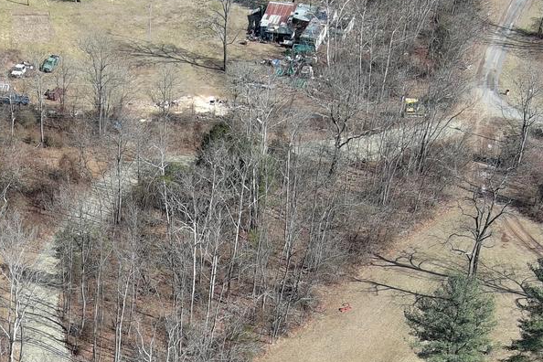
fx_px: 1508
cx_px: 107
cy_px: 376
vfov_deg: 13.5
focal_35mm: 100
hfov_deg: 20.2
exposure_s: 1/650
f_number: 2.8
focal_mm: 10.57
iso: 100
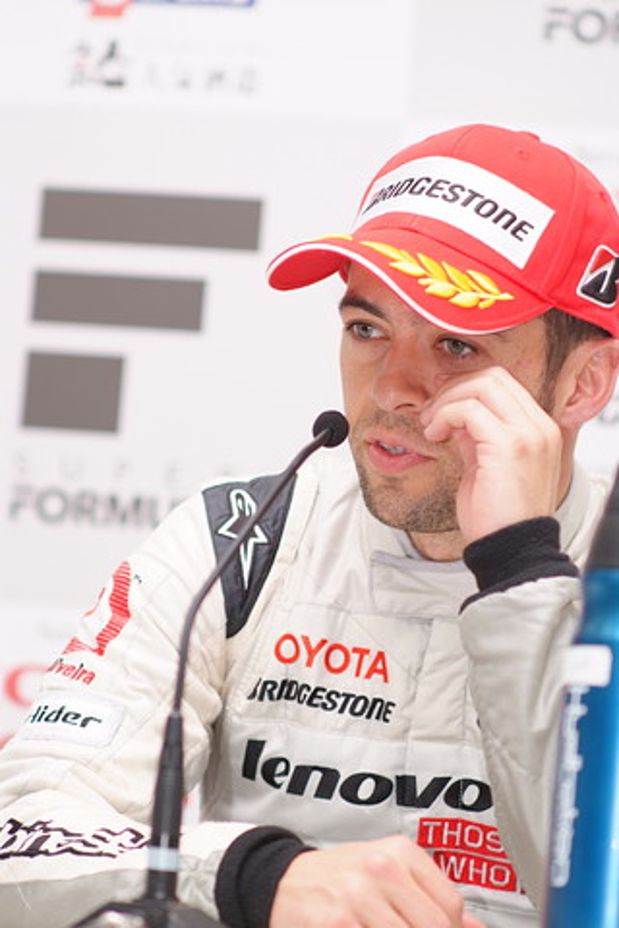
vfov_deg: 13.0
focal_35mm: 158
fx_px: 4075
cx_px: 310
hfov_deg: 8.7
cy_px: 464
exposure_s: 1/125
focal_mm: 105
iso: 200
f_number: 2.8
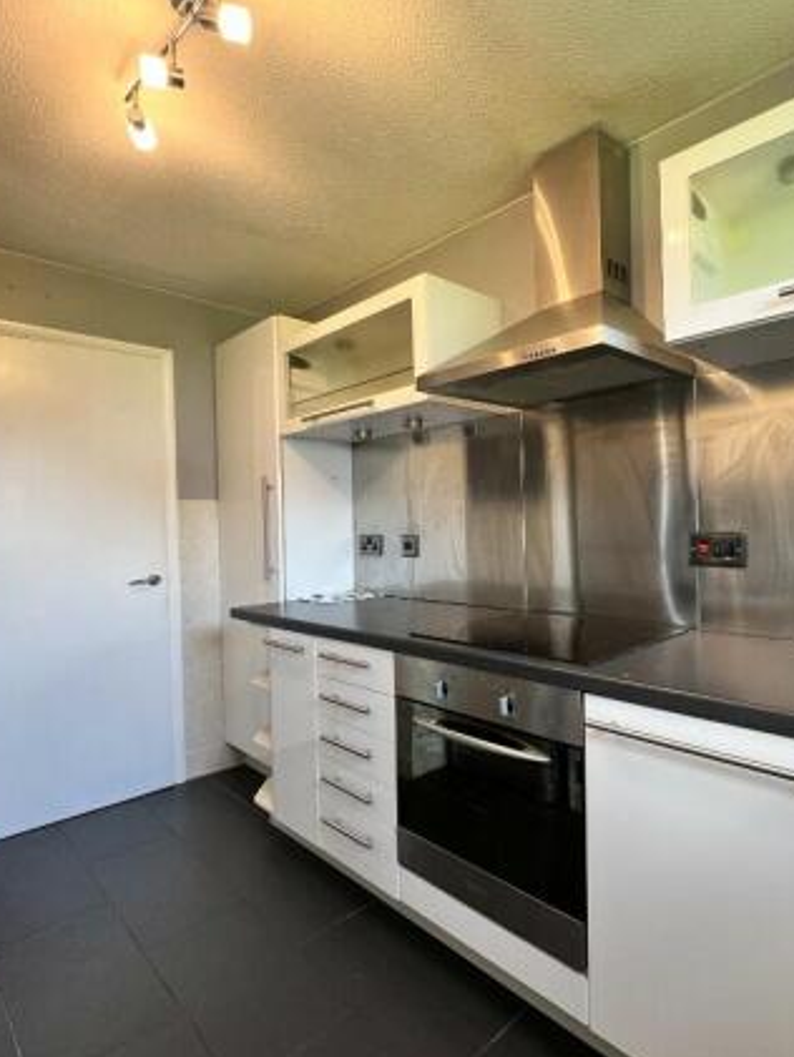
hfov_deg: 71.2
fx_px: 550
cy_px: 526
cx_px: 456
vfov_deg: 87.7
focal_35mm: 18
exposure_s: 1/100
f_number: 1.8
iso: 200
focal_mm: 1.57
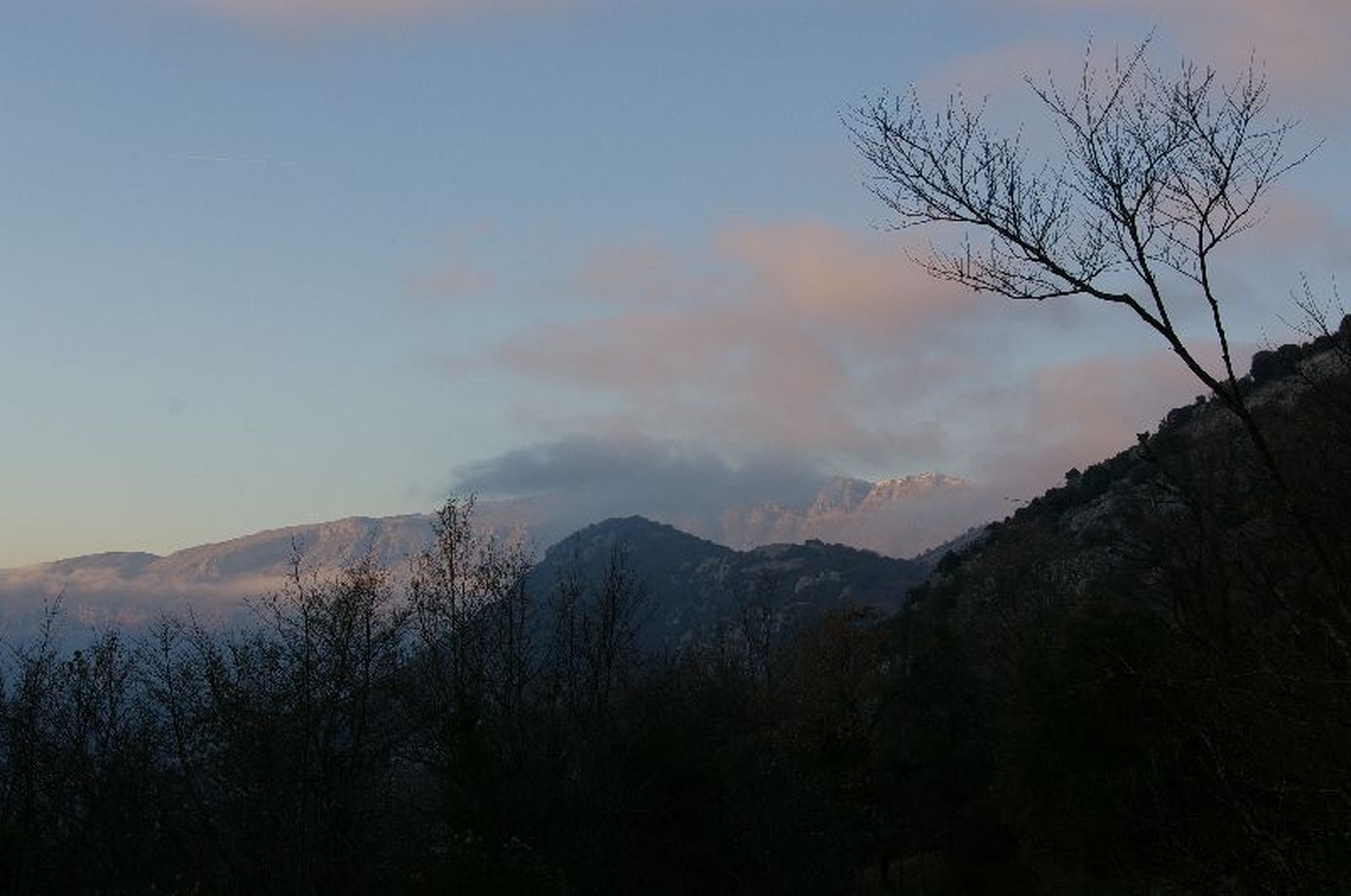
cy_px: 448
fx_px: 1967
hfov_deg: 37.9
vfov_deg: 25.7
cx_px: 676
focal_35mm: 52
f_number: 9
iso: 200
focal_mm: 35
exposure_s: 1/125
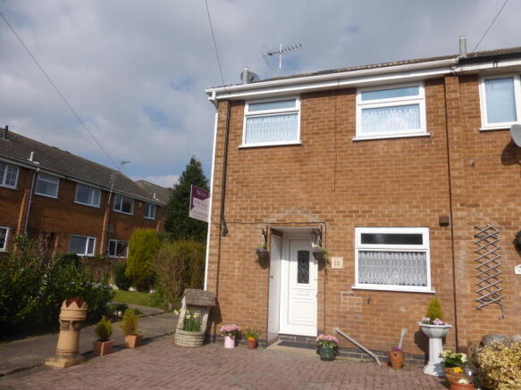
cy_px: 195
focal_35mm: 24
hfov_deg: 71.6
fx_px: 361
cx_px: 260
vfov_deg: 56.8
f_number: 4
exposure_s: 1/1300
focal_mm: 4.3
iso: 100
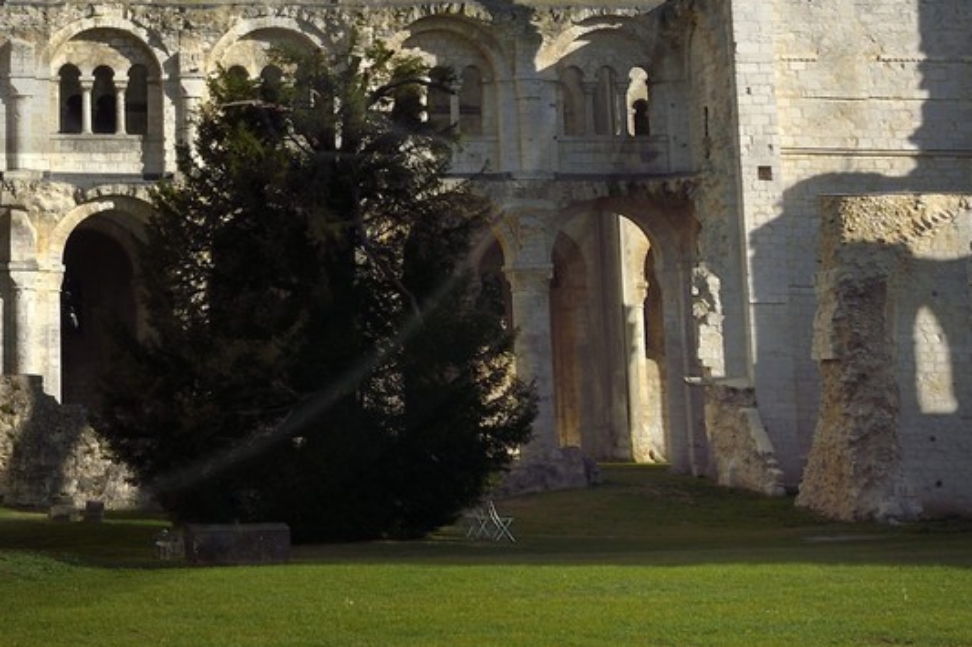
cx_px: -75
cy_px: -142
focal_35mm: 102
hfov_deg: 19.3
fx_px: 2753
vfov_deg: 13.0
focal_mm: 34
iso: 200
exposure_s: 1/160
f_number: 20
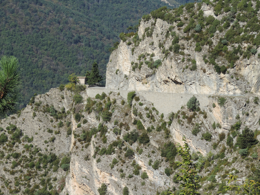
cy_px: 98
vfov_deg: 9.6
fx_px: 1164
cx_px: 130
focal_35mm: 155
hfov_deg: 12.7
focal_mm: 27.6
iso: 80
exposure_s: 1/500
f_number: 4.4
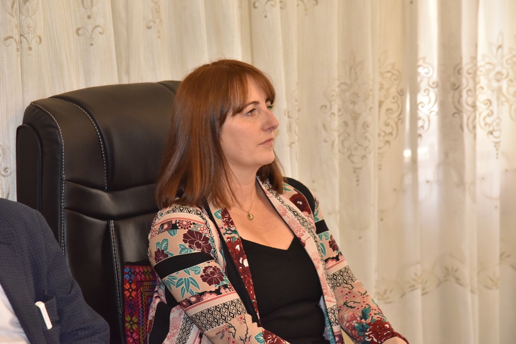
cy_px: 172
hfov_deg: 18.6
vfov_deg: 12.5
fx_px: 1577
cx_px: 258
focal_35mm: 110
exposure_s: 1/250
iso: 3200
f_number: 7.1
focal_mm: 110
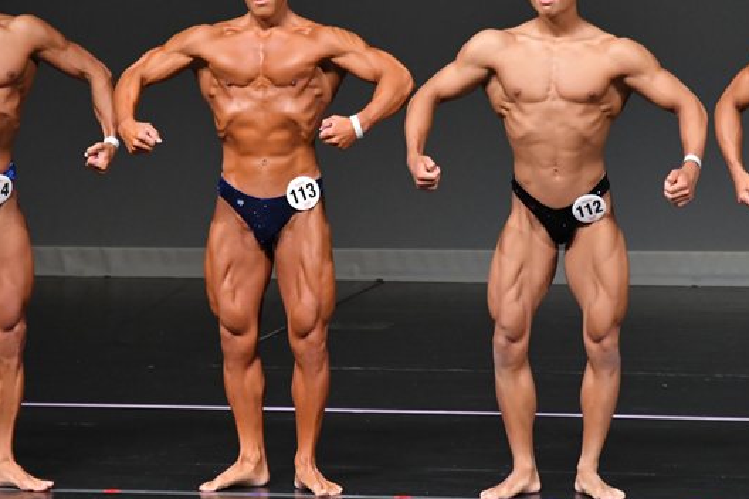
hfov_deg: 4.5
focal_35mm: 462
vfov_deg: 3.0
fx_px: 9611
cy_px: 218
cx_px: 365
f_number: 5.6
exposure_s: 1/400
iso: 4000
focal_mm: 210
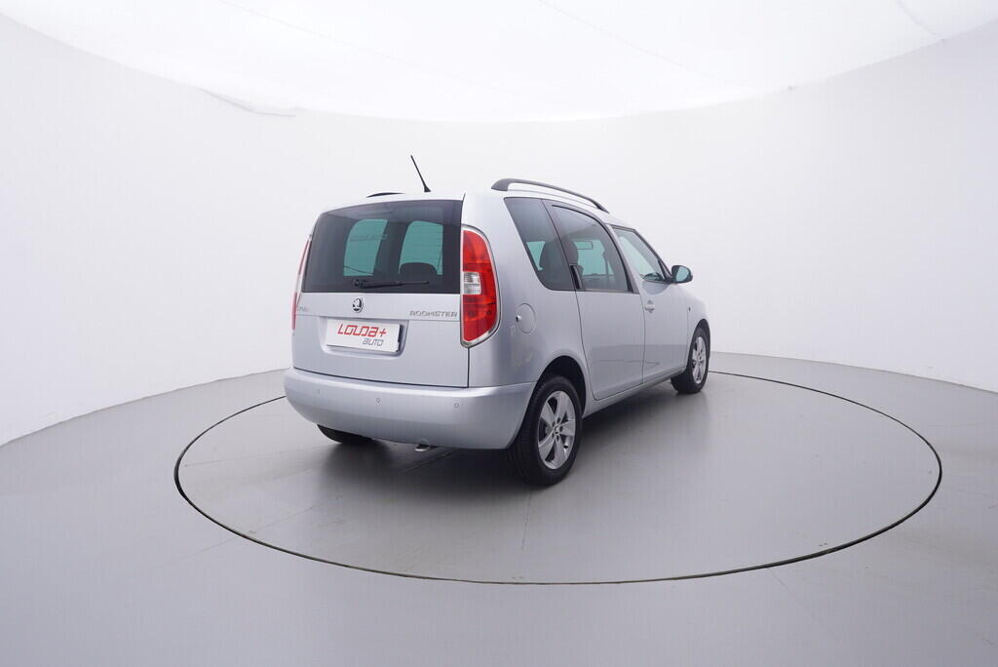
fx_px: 624
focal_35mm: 22
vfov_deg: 56.2
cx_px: 499
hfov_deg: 77.3
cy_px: 334
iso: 200
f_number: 5
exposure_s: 1/80
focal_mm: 15
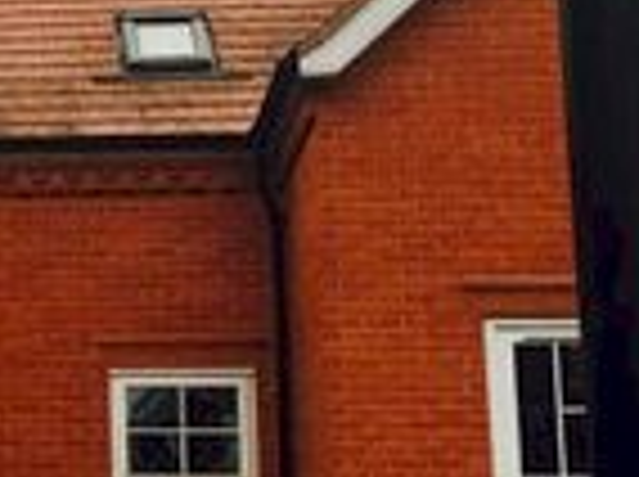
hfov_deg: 12.8
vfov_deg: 10.3
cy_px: 254
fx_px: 2635
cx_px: -446
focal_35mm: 143
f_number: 2.2
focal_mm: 4.15
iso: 25
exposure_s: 1/237
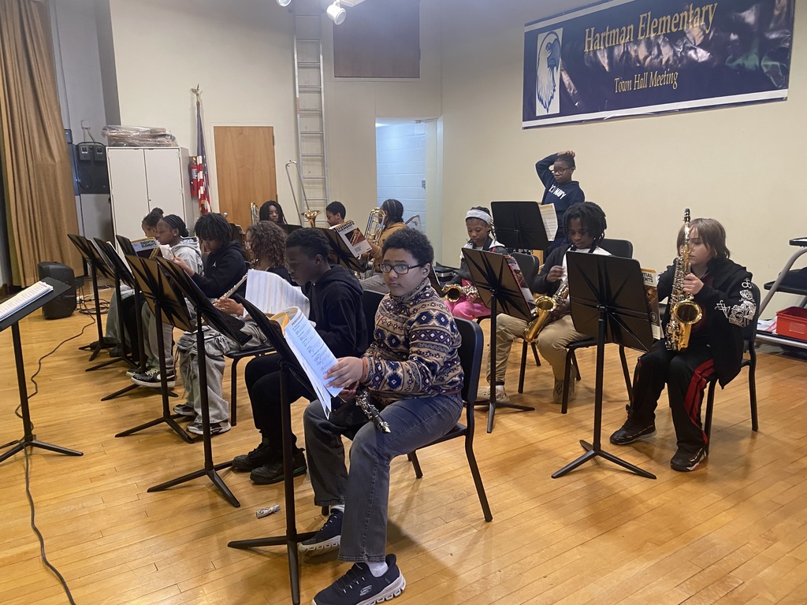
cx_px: 404
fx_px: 606
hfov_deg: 67.3
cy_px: 302
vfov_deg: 53.1
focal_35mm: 26
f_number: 1.8
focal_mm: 4.25
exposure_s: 1/56
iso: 320
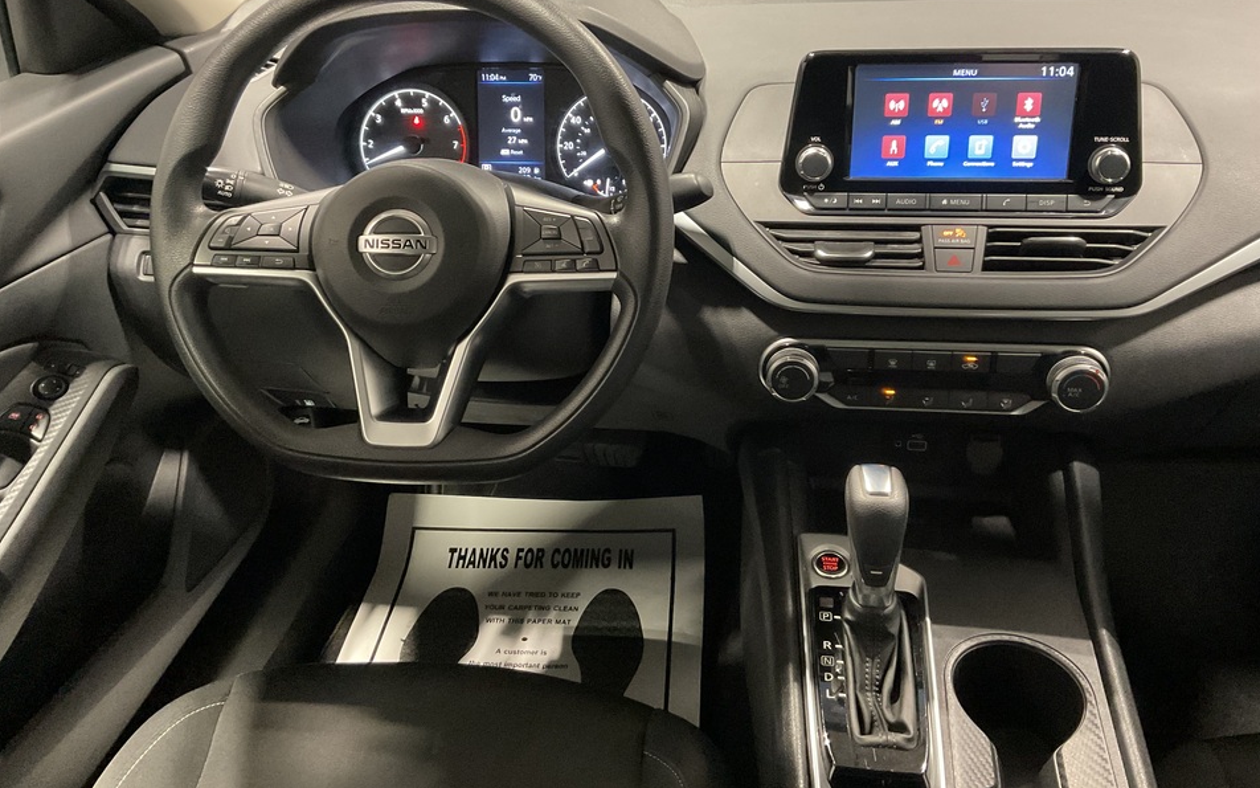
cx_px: 630
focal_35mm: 31
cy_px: 338
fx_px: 1065
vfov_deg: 40.5
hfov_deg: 61.2
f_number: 1.8
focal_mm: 3
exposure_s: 1/30
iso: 400
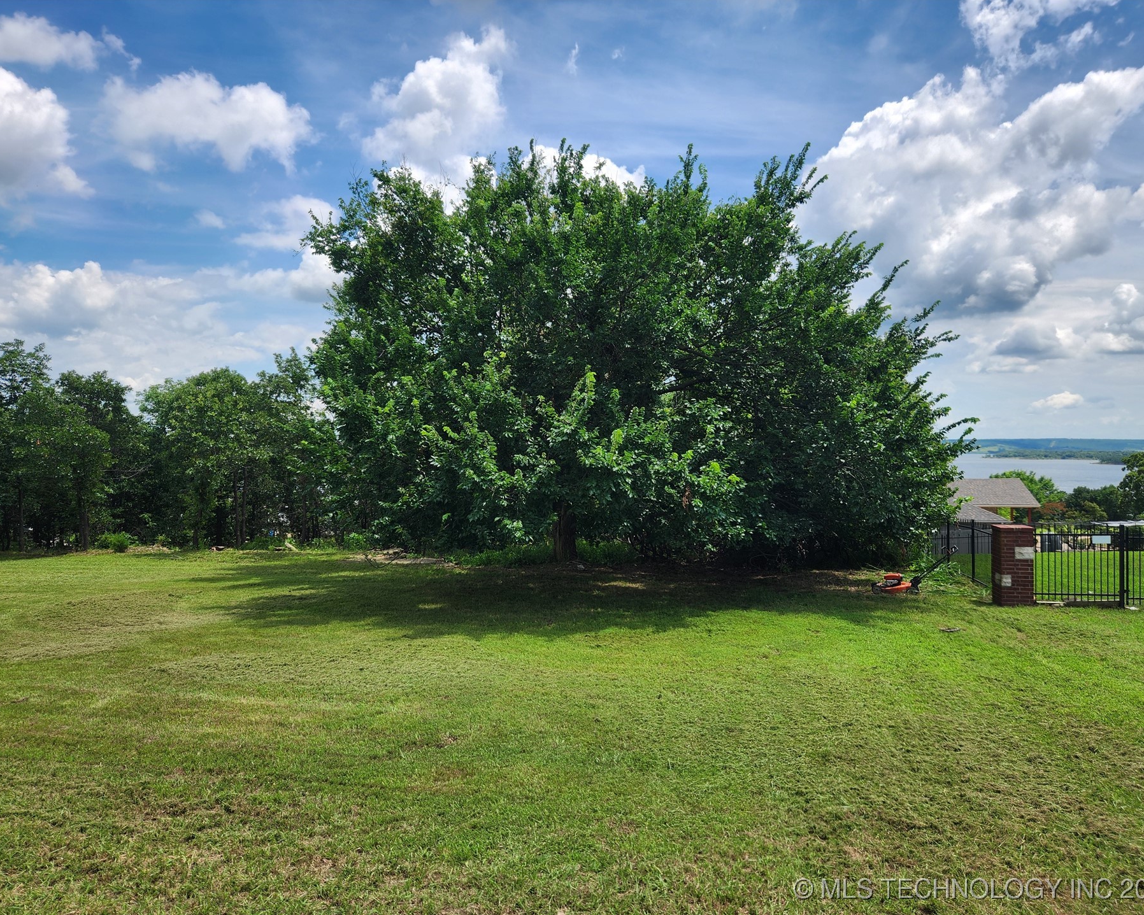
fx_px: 813
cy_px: 457
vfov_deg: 58.8
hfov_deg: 70.3
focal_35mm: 24
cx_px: 573
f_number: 1.8
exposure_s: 1/1248
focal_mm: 5.4
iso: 20
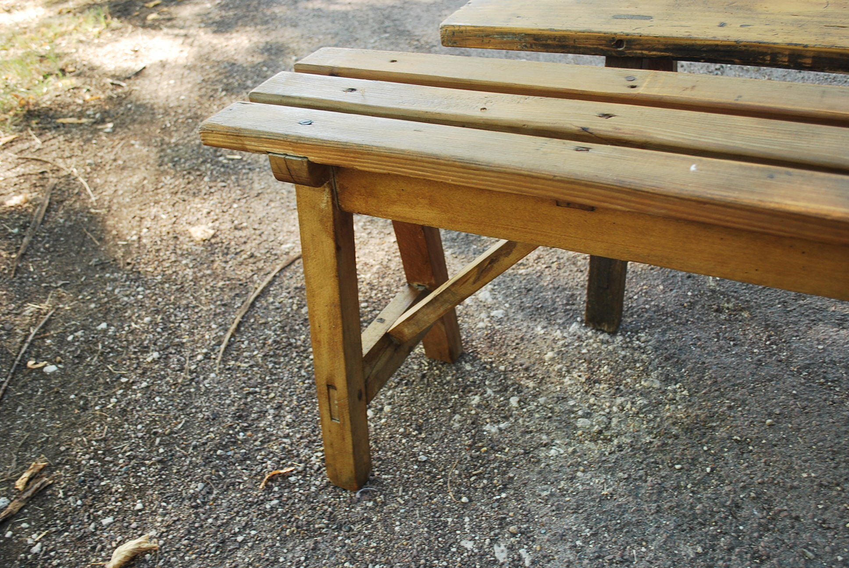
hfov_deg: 57.2
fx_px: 779
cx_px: 424
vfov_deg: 40.1
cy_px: 284
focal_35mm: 33
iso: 200
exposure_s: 1/40
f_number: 4
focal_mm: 22
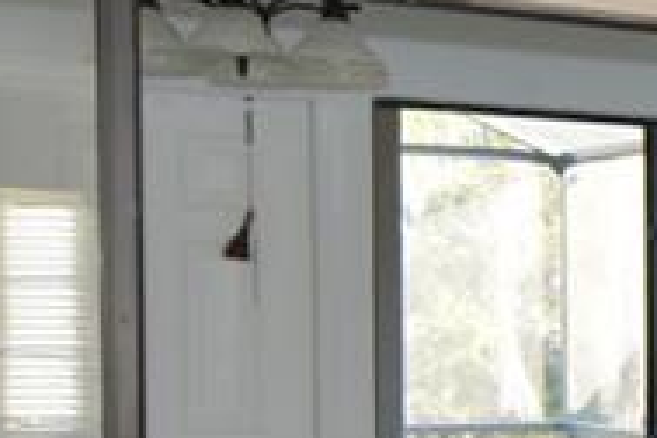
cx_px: 1411
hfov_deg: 14.8
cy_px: 424
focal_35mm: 106
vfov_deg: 12.8
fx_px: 1929
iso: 640
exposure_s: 1/60
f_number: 4
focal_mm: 13
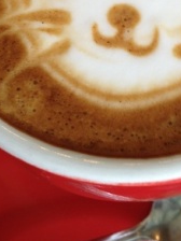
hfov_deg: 18.8
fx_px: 544
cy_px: 9
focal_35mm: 78
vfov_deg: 24.1
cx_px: 136
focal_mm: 4.28
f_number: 2.4
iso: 64
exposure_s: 1/20
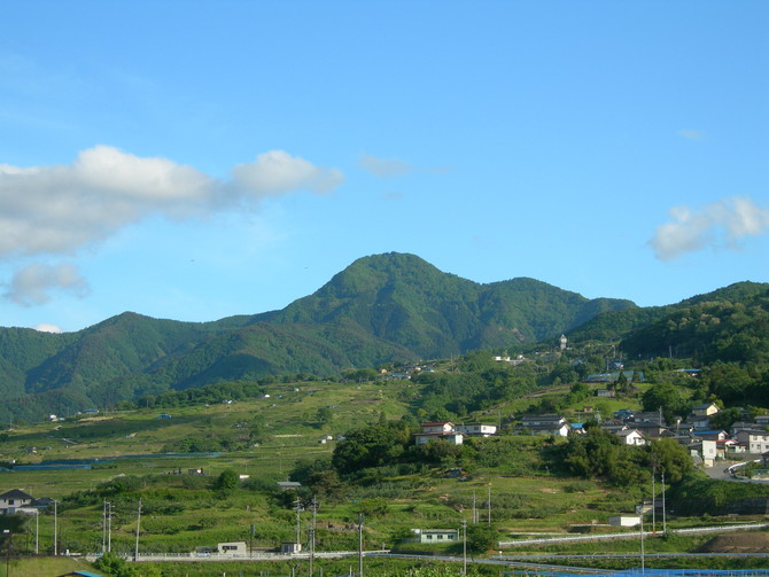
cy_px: 288
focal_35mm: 82
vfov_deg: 18.0
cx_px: 384
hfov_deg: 23.8
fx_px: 1822
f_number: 6.8
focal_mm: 17
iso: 50
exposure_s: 1/160
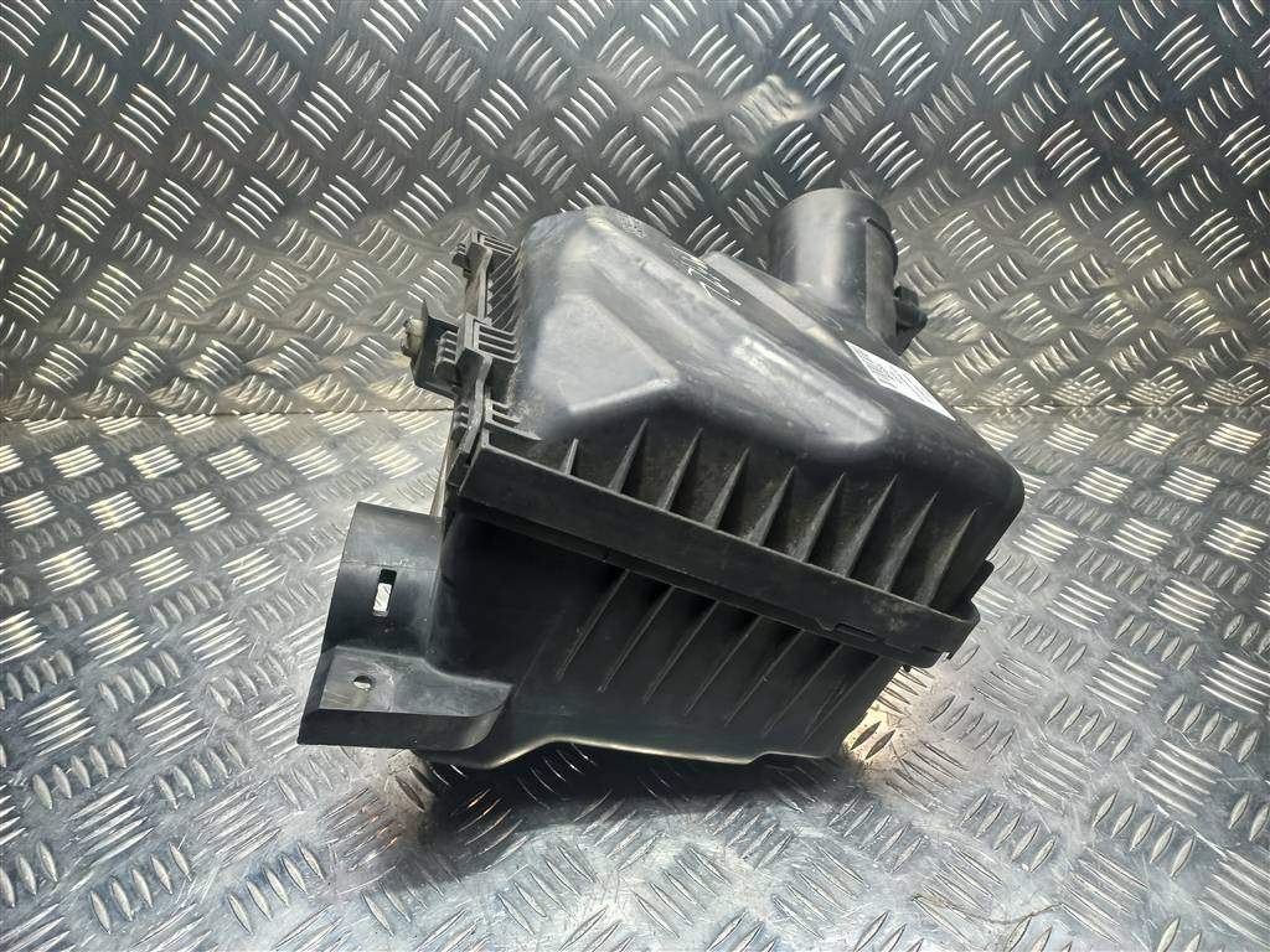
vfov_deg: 54.9
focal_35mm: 25
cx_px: 635
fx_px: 917
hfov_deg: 69.4
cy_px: 476
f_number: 1.8
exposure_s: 1/50
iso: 64
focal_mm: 4.6
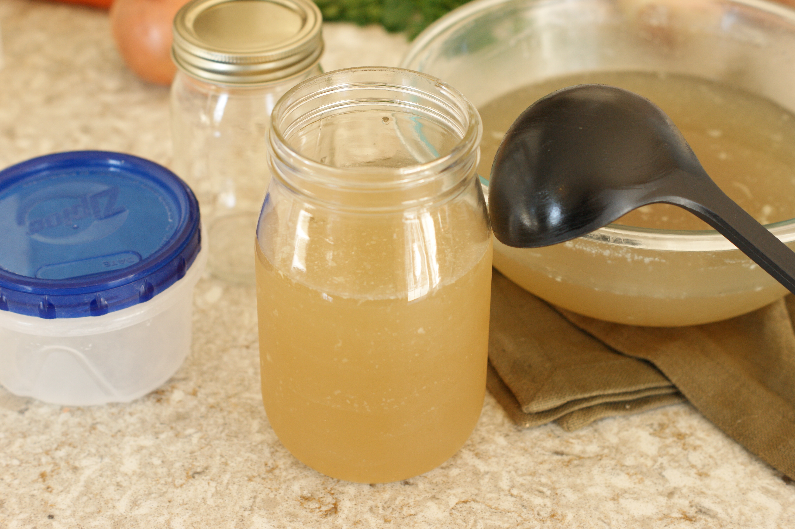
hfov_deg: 27.0
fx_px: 1655
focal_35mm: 75
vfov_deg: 18.2
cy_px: 264
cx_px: 398
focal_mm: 50
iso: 400
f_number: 3.5
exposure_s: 1/60
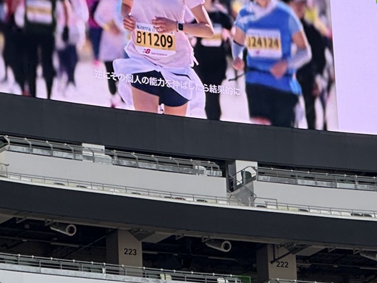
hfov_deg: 10.5
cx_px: 185
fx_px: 2059
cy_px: 32
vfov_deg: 7.8
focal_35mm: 189
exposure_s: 1/101
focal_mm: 9
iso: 40
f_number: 2.8
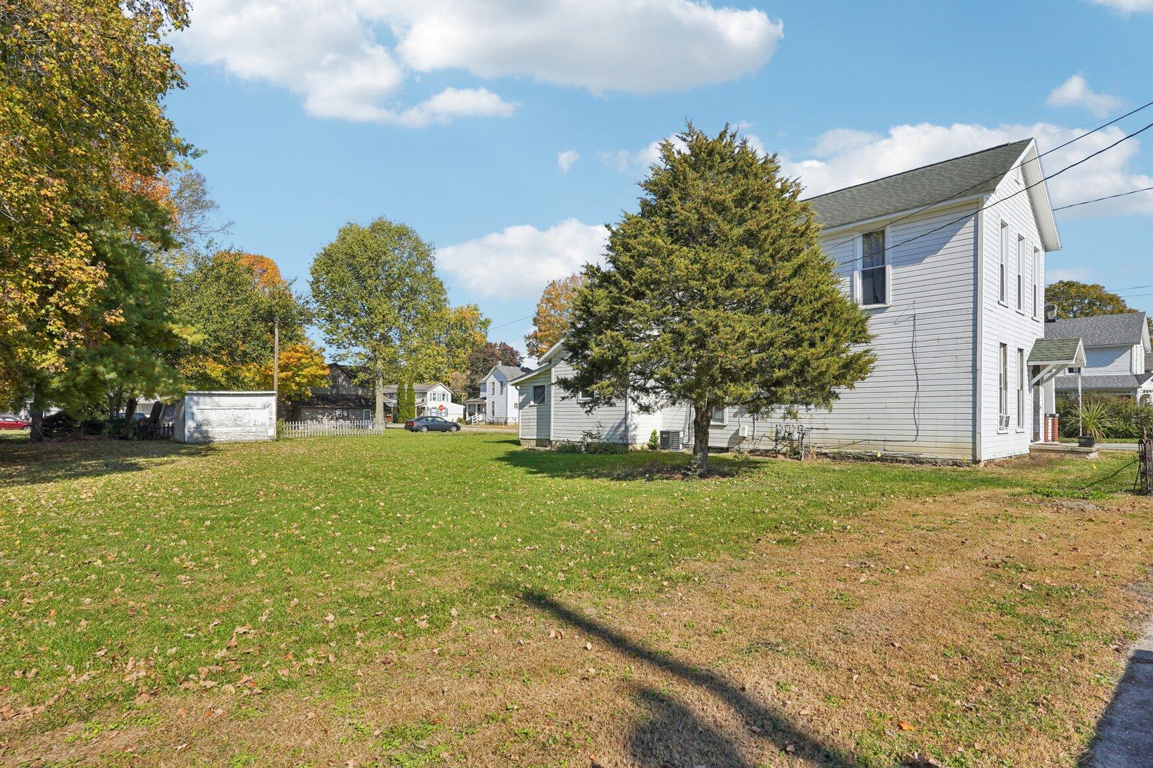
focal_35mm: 19
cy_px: 411
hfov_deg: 86.8
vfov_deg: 64.5
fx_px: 608
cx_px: 608
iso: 100
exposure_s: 1/320
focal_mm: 16
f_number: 8
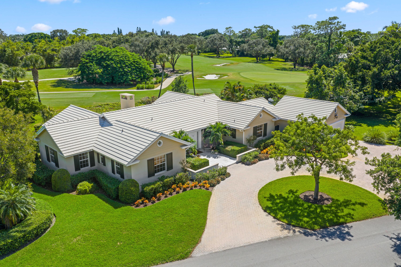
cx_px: 200
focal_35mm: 28
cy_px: 134
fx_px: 312
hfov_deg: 65.5
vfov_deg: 46.4
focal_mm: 14.45
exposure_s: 1/100
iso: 100
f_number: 5
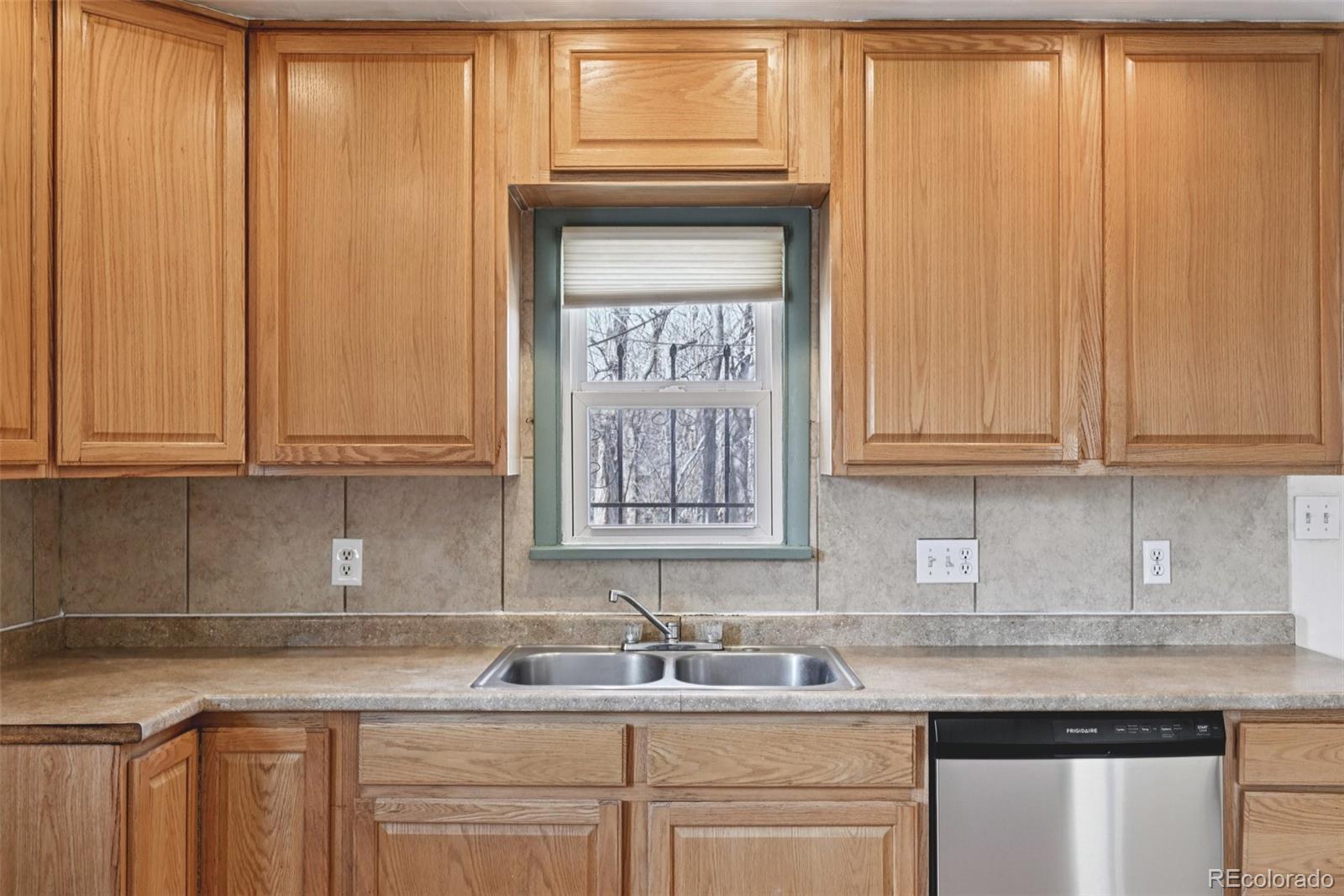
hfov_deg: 61.9
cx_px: 672
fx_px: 1120
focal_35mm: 30
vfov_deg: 43.6
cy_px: 448
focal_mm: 30
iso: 400
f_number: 11
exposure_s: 1/25
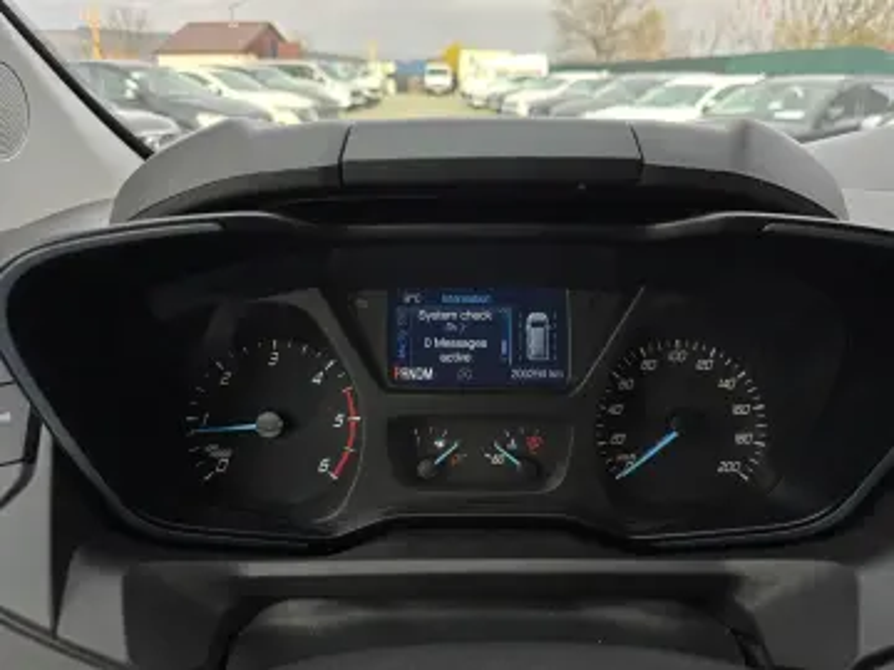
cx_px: 447
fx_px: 594
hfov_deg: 73.9
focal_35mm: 23
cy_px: 335
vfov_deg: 58.9
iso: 50
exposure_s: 1/180
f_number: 1.7
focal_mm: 6.3
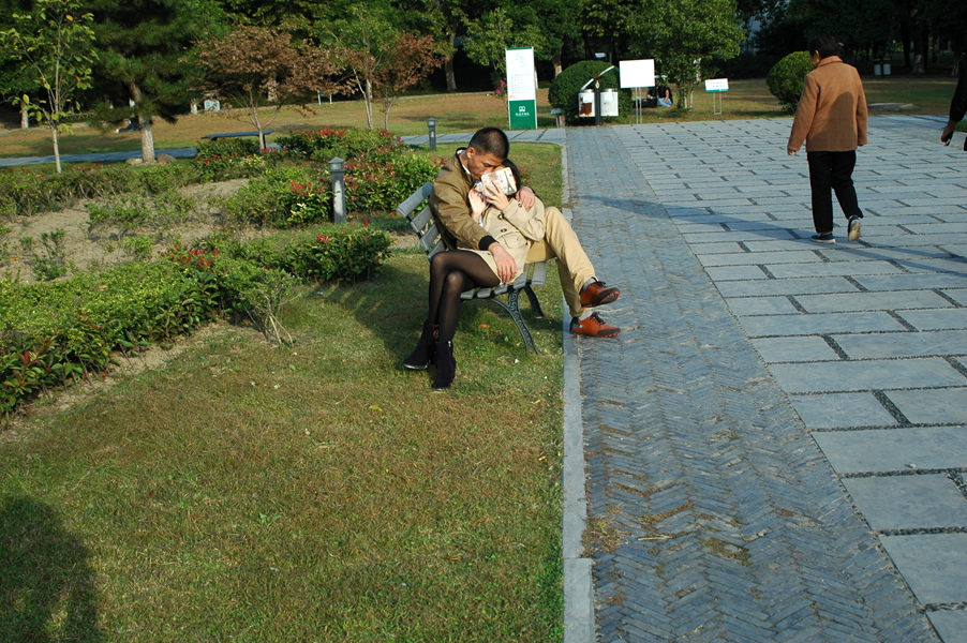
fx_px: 1127
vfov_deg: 31.8
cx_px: 484
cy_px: 322
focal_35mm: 42
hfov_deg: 46.4
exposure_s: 1/500
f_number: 5.6
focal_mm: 28
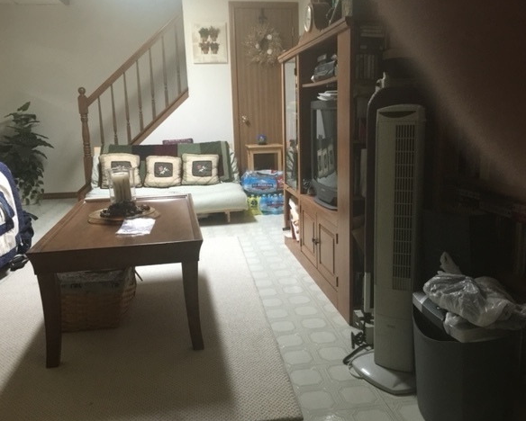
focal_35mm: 31
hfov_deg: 57.1
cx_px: 274
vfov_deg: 47.2
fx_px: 483
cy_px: 213
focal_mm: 4.15
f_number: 2.2
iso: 125
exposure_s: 1/10
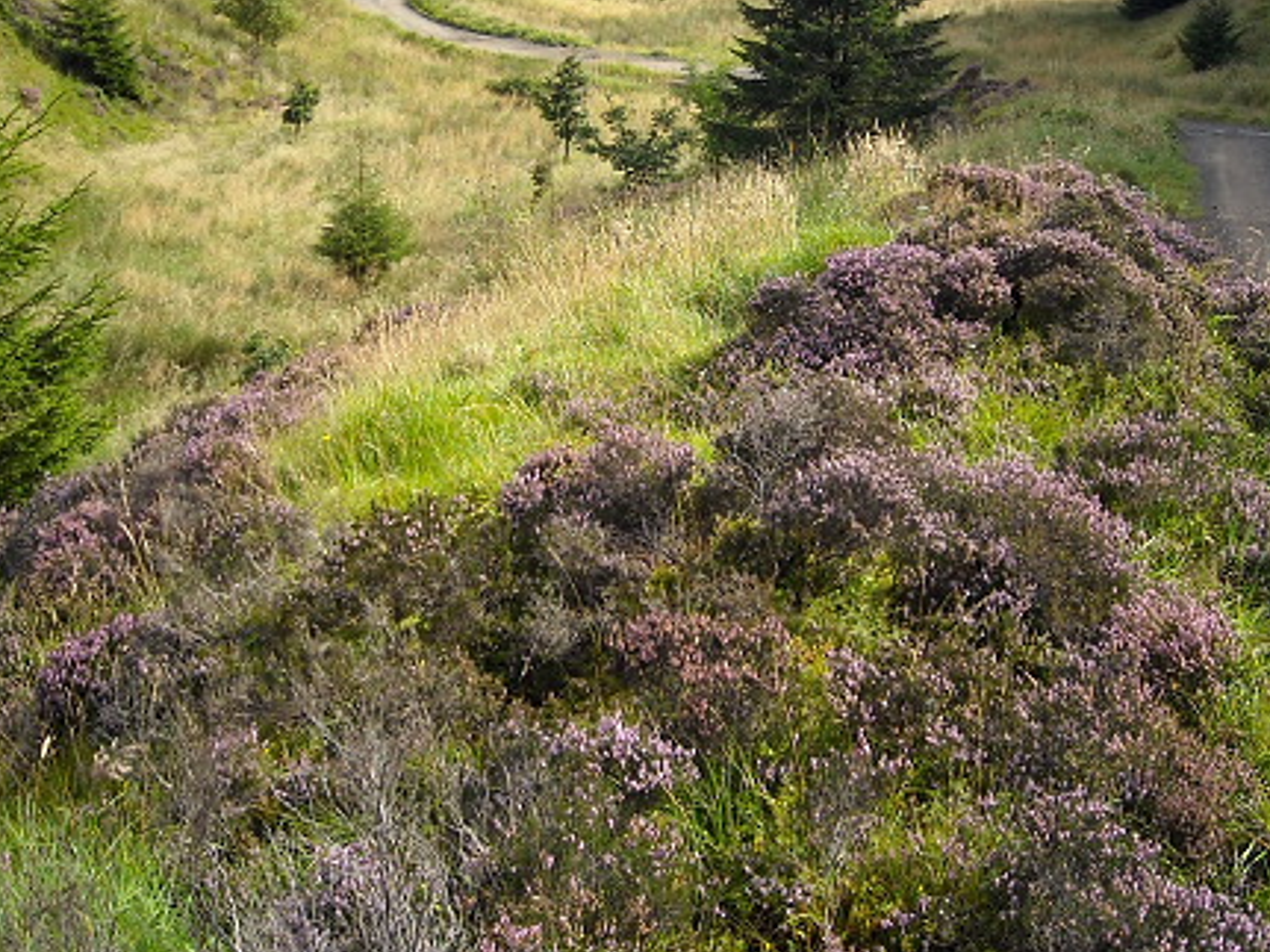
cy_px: 277
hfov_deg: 36.8
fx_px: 1907
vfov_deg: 27.7
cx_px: 595
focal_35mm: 52
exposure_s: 1/419
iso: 64
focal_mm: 5.7
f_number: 2.8
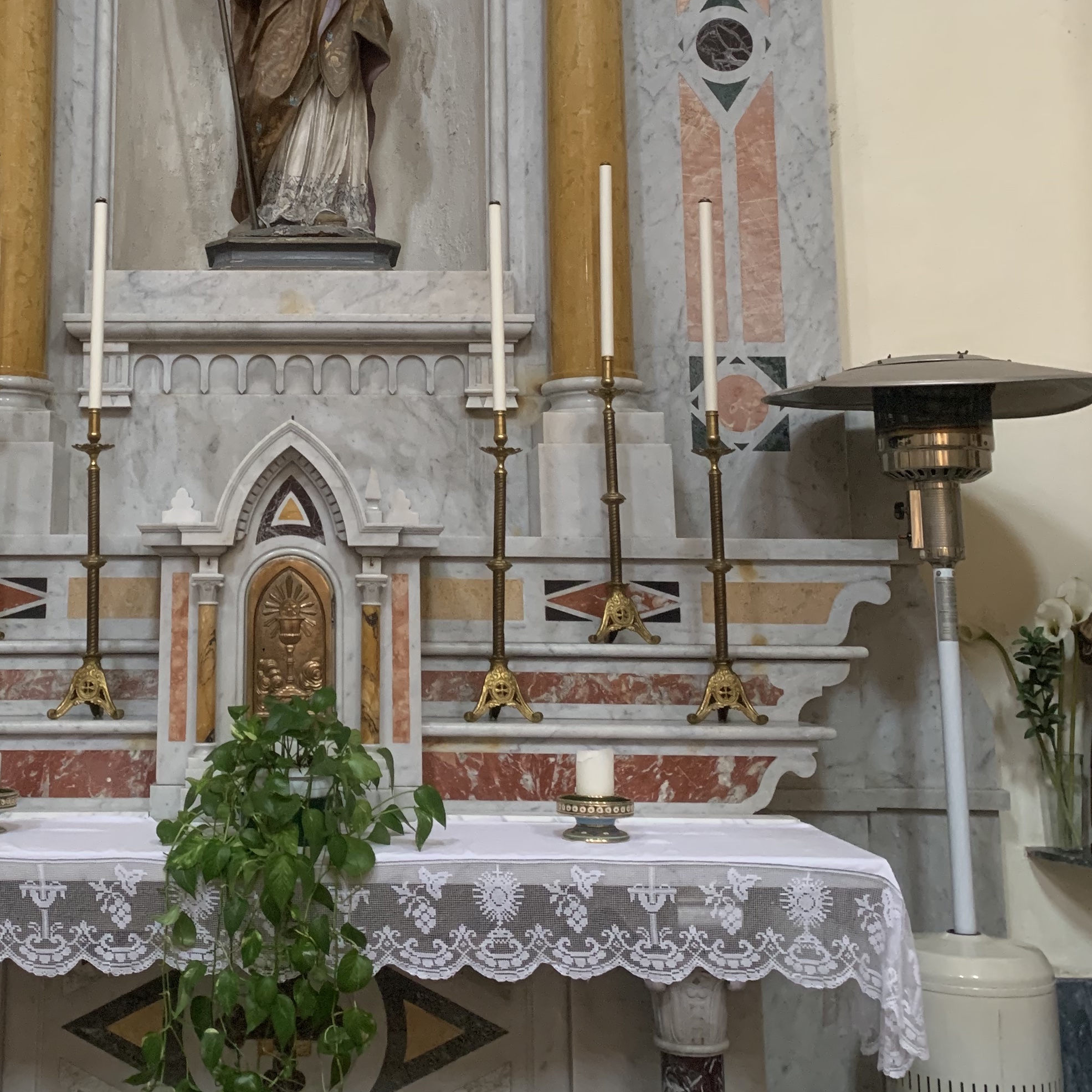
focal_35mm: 47
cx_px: 275
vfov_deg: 35.3
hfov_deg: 35.3
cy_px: 282
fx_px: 1677
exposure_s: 1/50
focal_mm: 4.25
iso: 400
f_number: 1.8
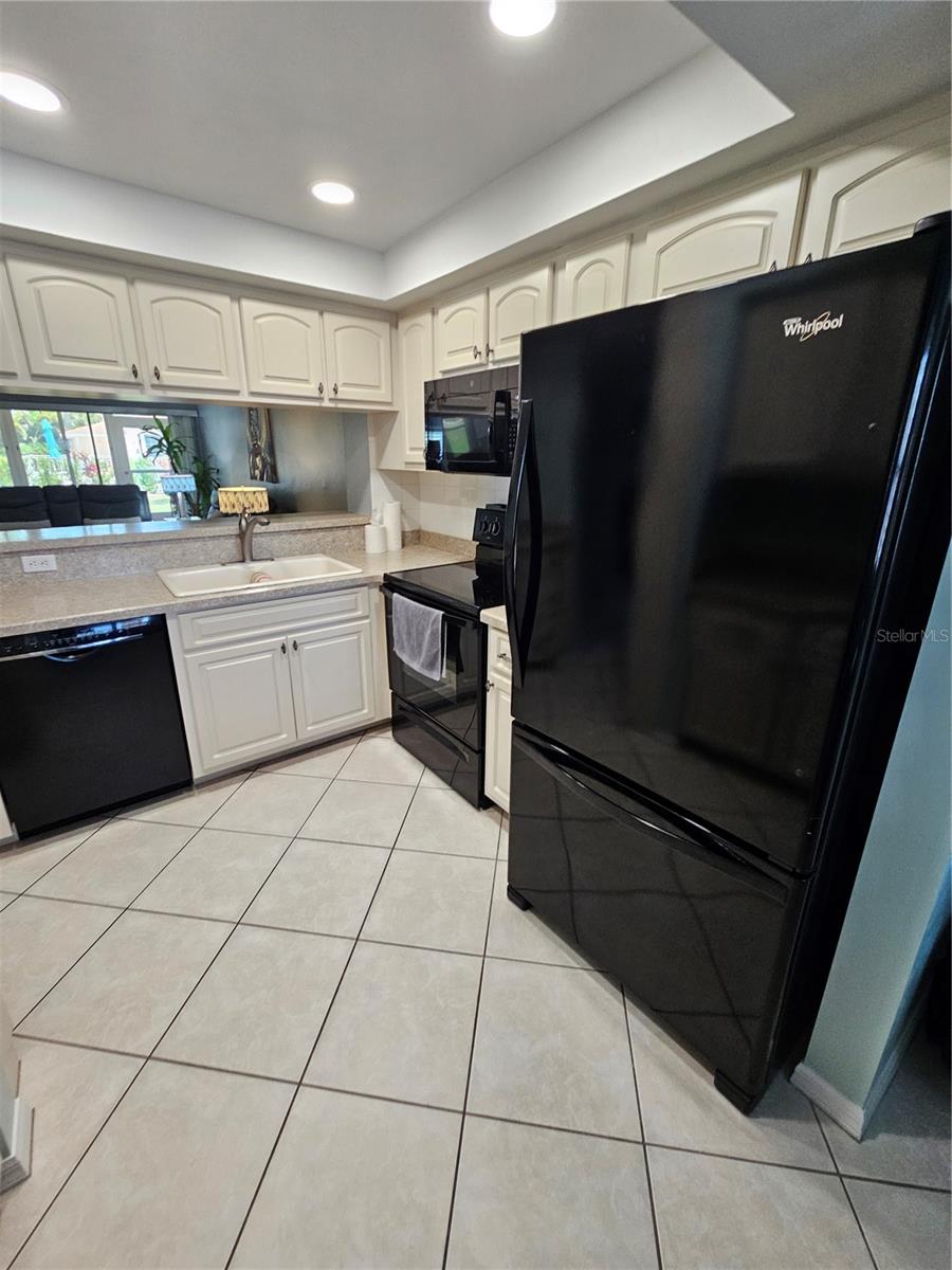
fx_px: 477
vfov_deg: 106.2
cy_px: 635
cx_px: 476
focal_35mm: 13
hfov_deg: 89.9
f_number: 2.2
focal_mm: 2.2
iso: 160
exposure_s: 1/60
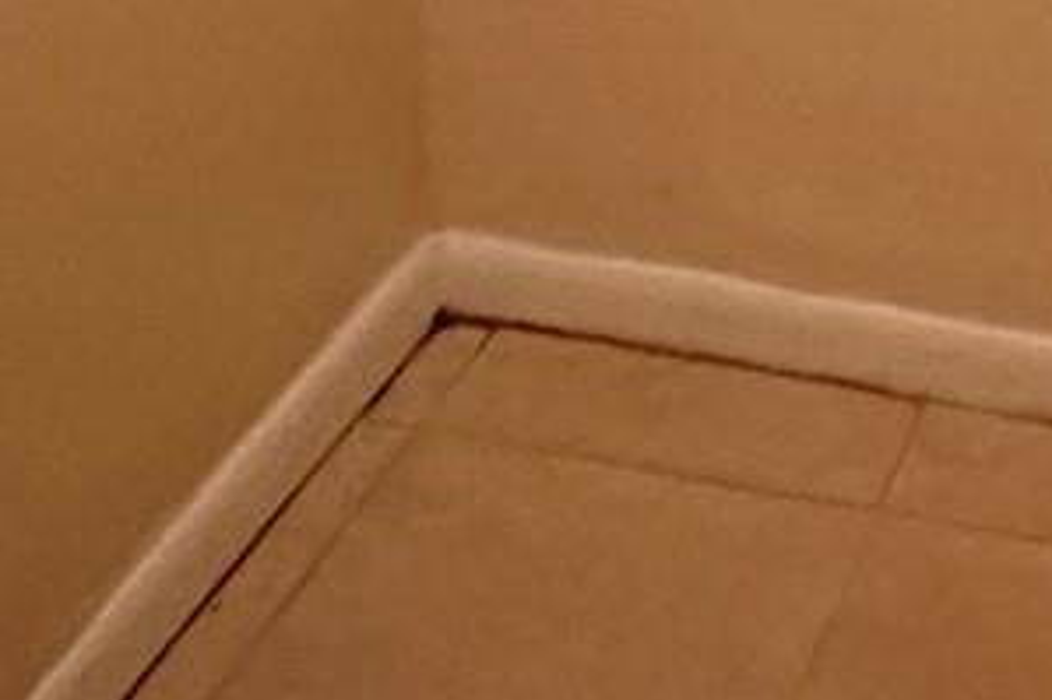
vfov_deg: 14.7
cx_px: 1094
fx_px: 2278
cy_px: -651
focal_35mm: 78
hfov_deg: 24.6
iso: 1000
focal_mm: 2.22
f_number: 2.2
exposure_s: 1/60
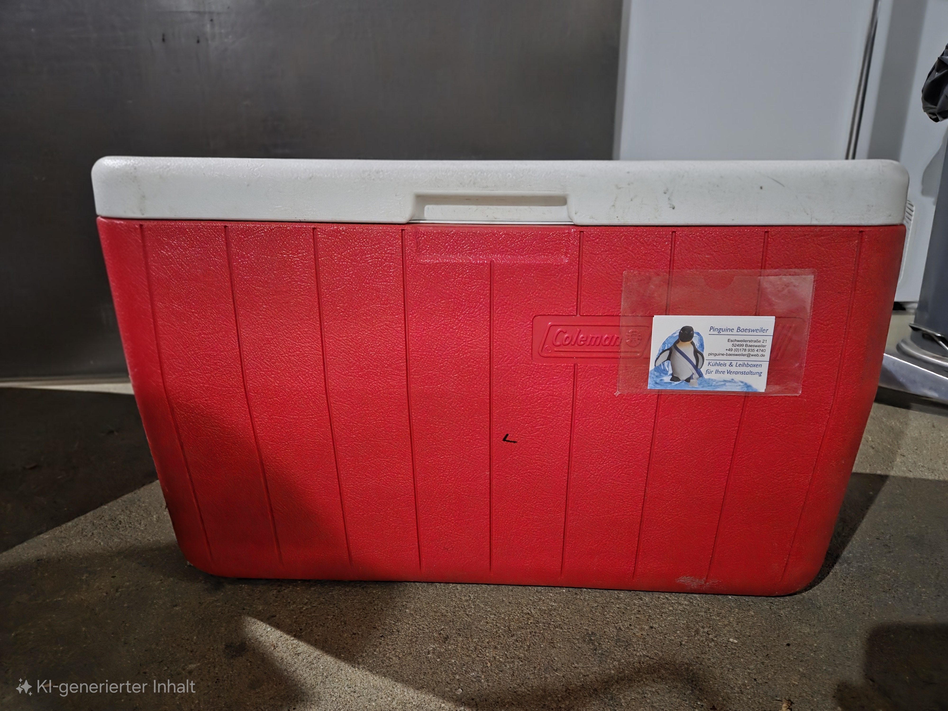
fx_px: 630
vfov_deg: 58.9
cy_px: 356
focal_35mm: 23
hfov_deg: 73.9
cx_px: 474
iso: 2500
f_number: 1.8
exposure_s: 1/33.4
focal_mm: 5.4
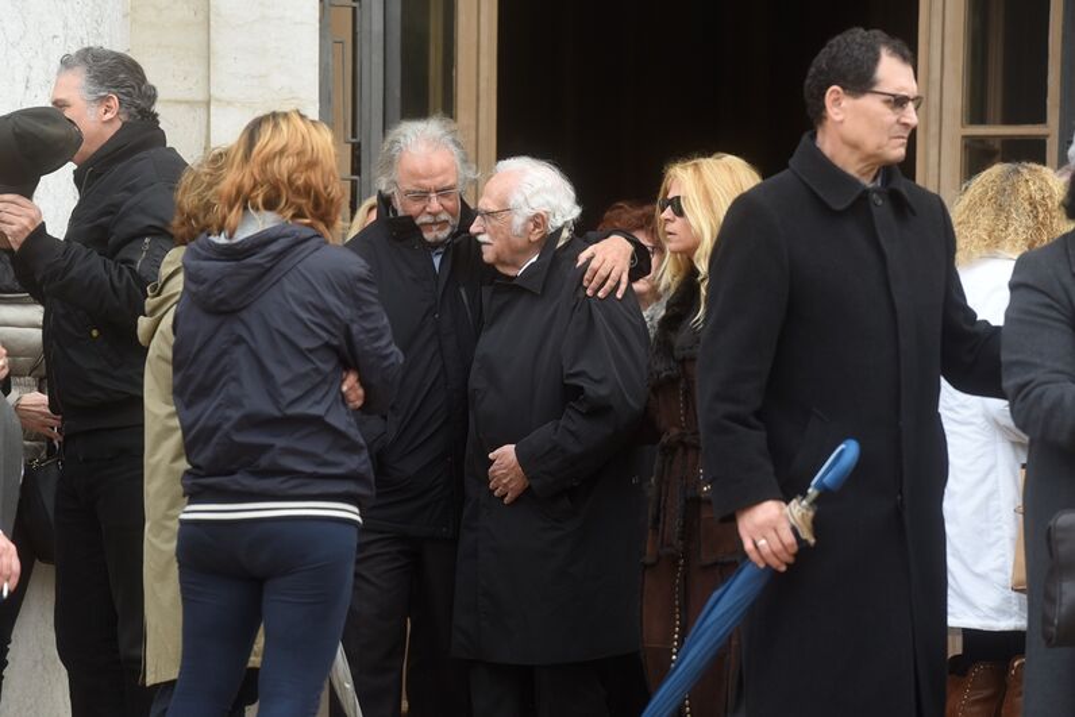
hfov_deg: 10.3
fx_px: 5973
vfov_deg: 6.9
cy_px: 358
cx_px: 538
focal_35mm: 200
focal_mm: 200
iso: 800
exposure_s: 1/640
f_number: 5.6
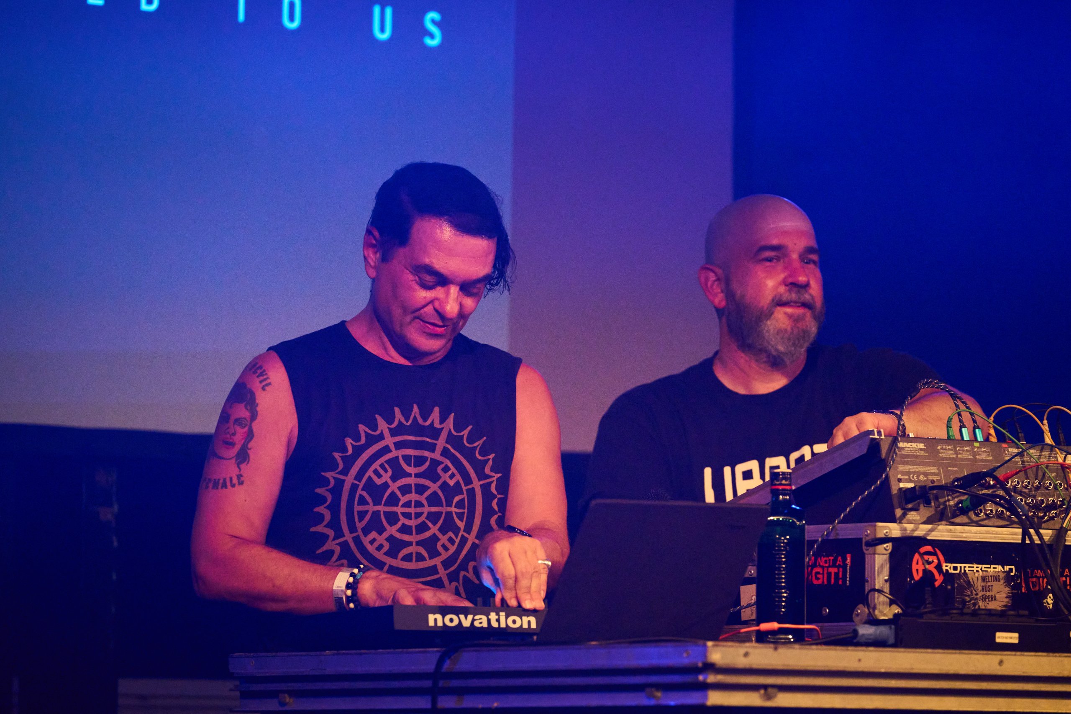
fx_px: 5562
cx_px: 536
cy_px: 357
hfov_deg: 11.0
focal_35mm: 187
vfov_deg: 7.3
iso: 10000
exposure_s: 1/250
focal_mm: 187
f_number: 4
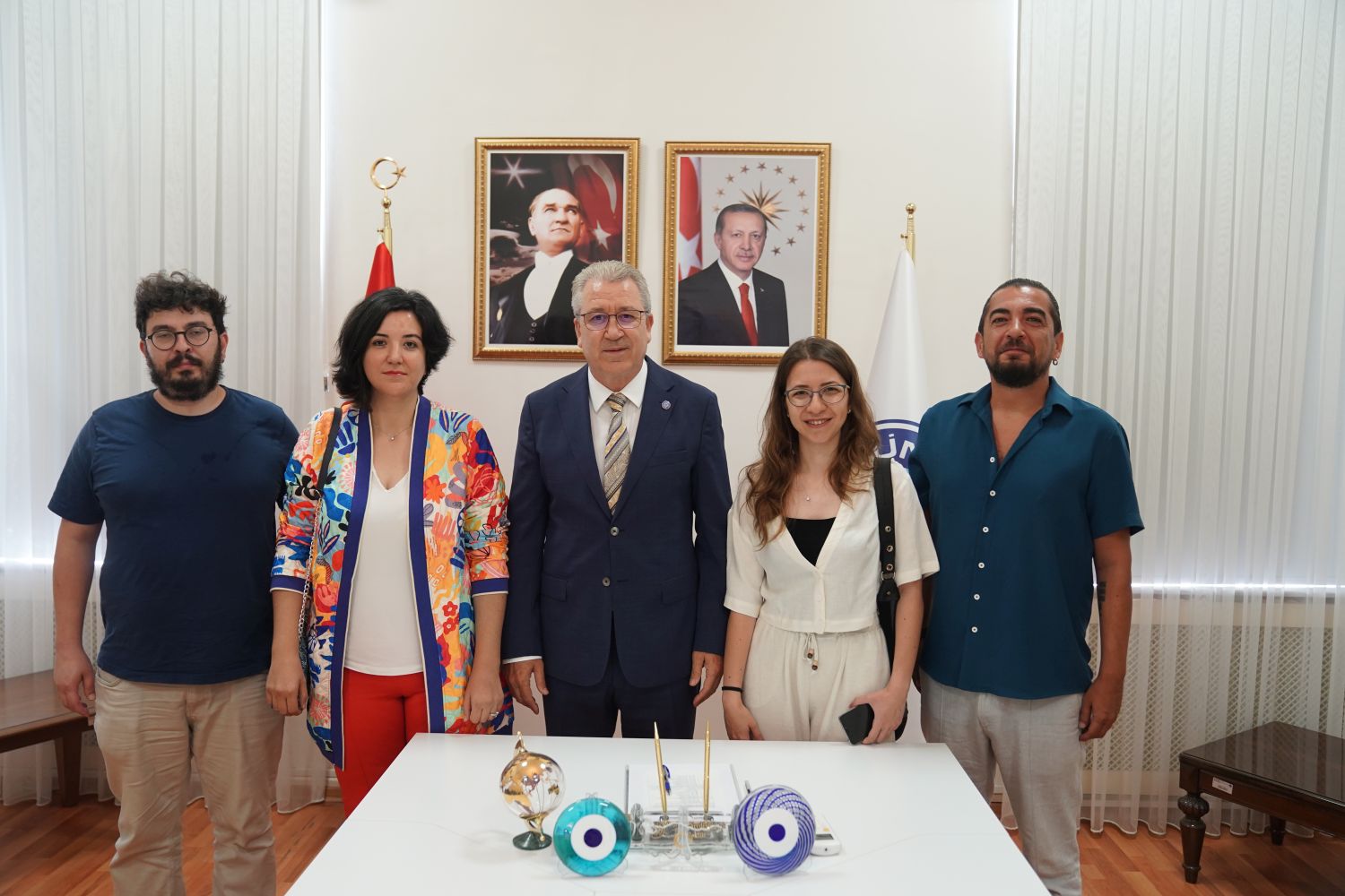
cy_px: 448
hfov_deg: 63.7
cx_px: 672
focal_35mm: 29
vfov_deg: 45.0
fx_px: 1083
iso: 1250
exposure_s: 1/125
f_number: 3.2
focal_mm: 29
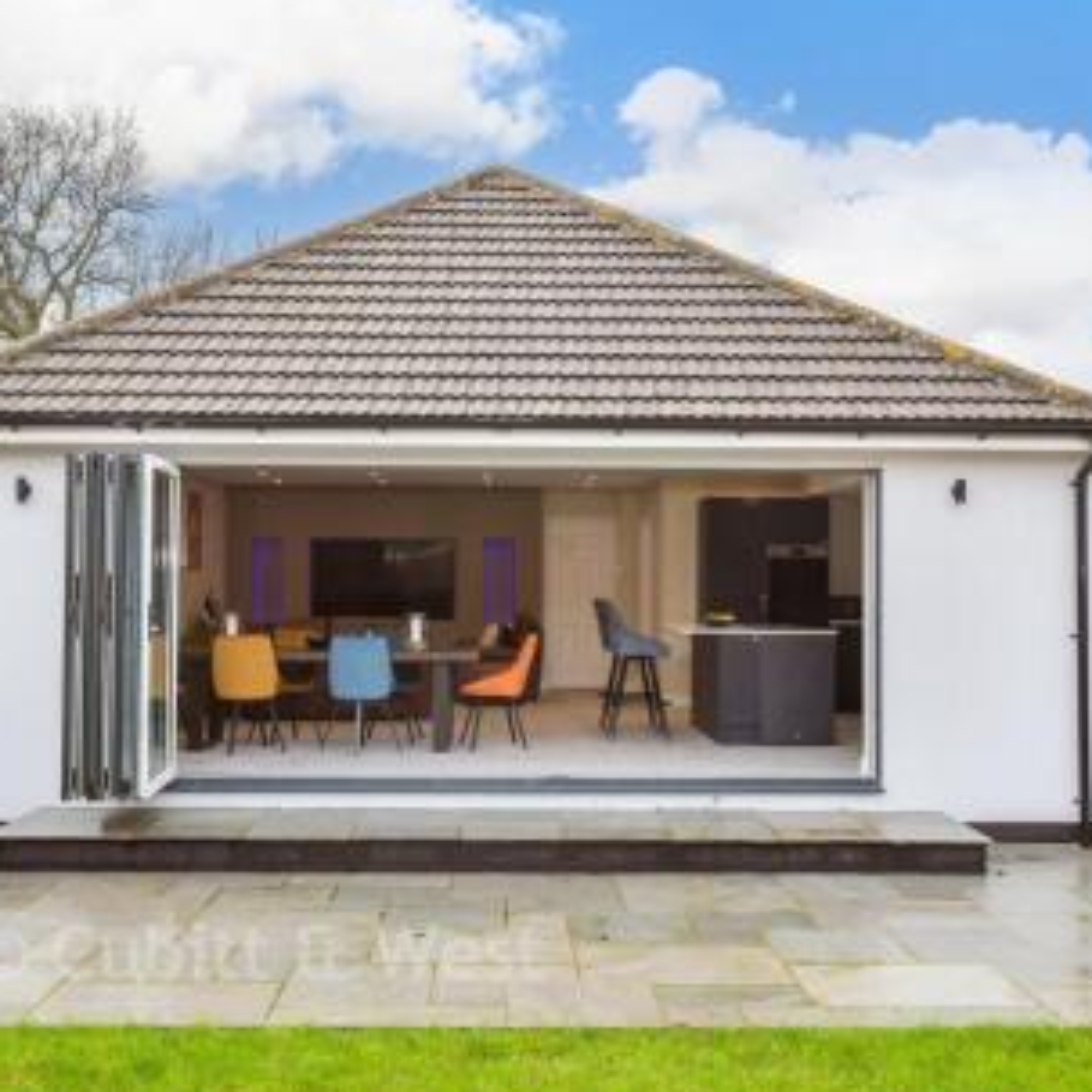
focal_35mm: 40
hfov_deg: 41.9
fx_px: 1428
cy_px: 560
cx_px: 533
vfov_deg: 41.9
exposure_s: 1/250
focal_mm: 20
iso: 500
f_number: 7.1
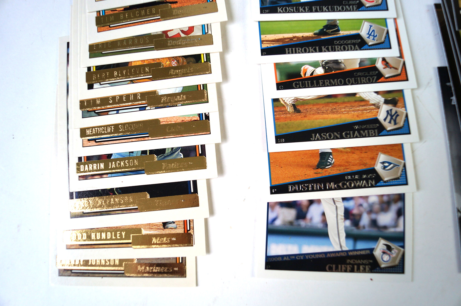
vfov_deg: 47.8
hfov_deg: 67.5
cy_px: 153
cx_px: 230
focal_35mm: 27
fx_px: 345
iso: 200
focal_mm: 18
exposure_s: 1/60
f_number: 4
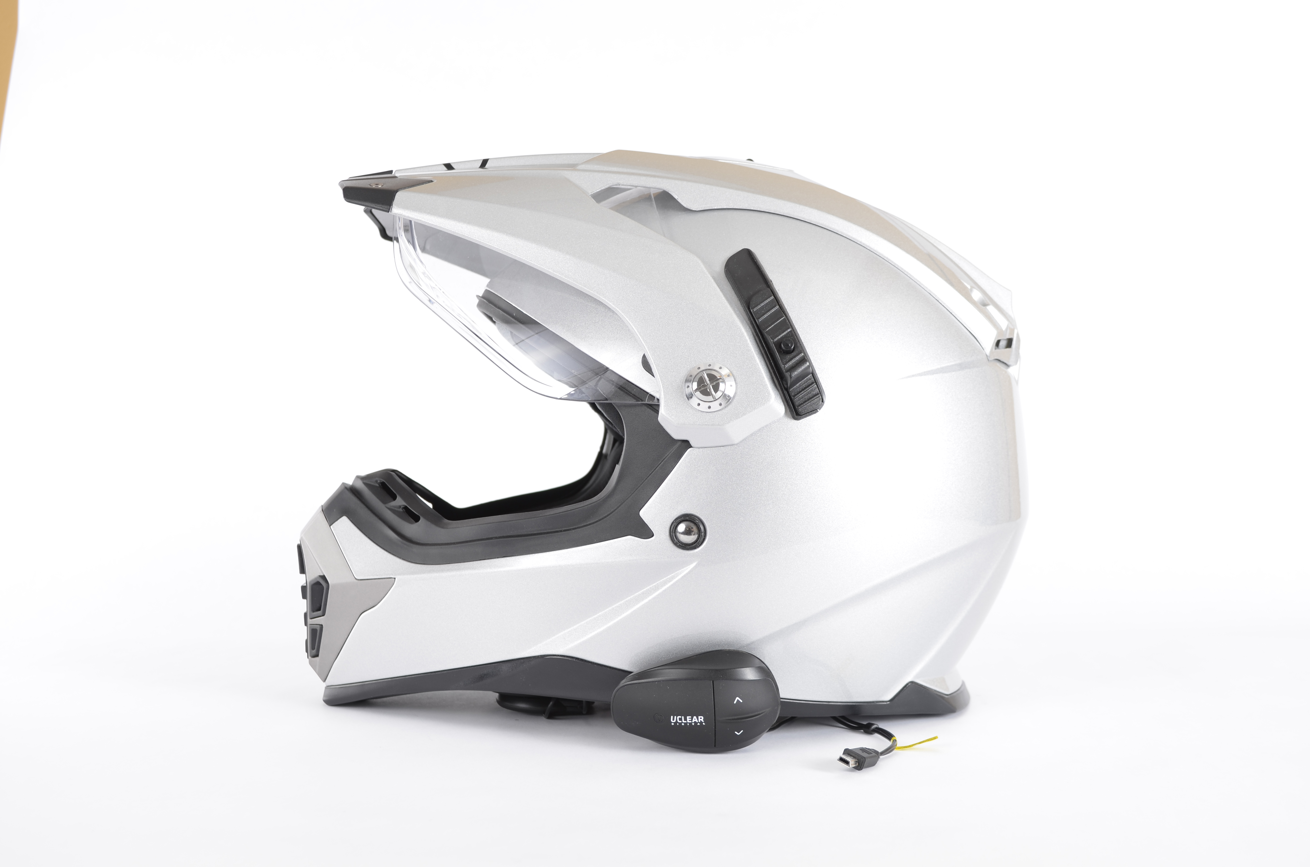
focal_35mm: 39
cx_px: 655
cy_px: 434
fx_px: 1416
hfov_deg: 49.6
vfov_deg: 34.1
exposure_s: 1/8
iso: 100
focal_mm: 26
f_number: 5.6
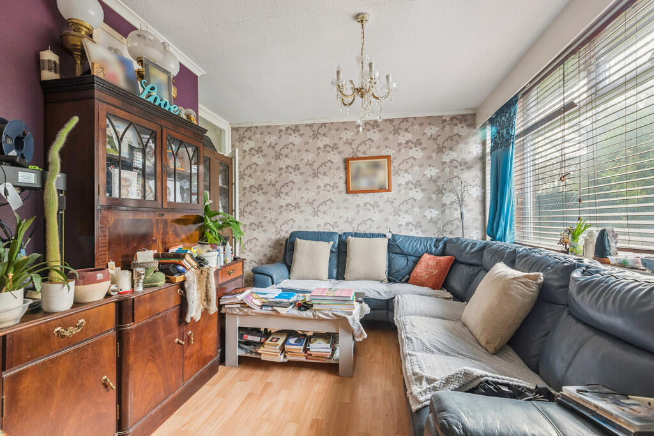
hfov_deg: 96.7
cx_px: 327
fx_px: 291
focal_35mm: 16
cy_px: 218
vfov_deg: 73.8
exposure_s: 1/13
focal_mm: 16
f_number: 9
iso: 400
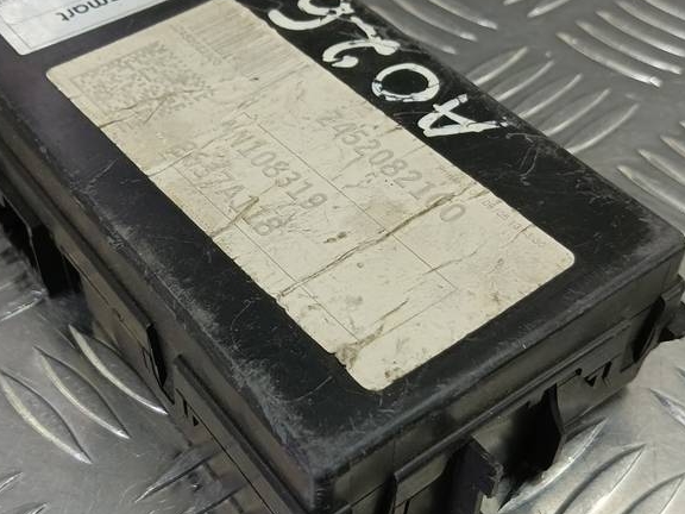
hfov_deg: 39.6
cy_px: 253
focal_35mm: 48
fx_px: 950
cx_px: 289
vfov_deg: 30.3
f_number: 1.6
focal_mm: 4.11
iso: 116
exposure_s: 1/50
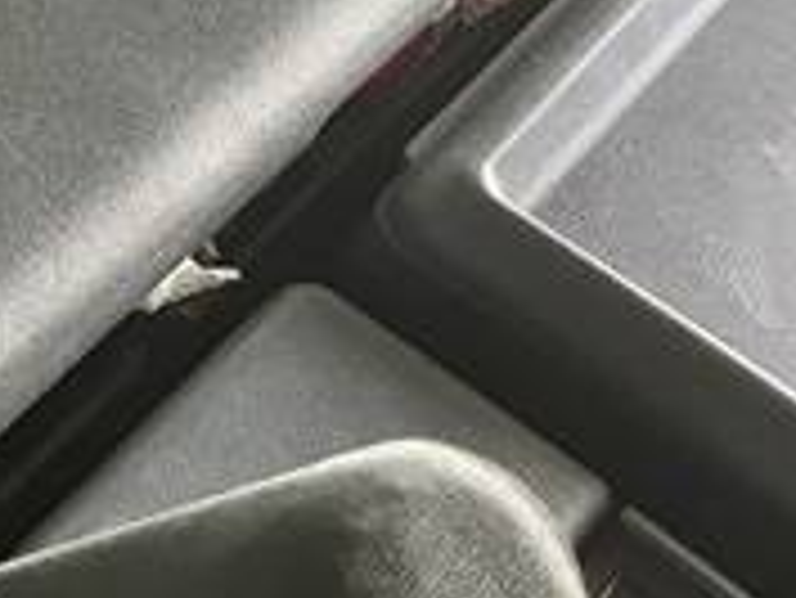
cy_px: -112
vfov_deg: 14.2
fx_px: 2324
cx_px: -99
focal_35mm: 101
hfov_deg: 18.6
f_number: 1.8
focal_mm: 3.99
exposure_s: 1/46
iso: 320
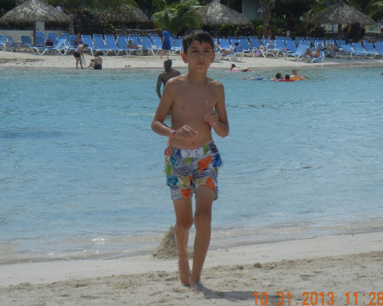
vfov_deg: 12.6
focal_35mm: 122
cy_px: 139
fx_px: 1383
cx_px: 148
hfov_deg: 15.8
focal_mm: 16
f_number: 4.4
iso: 160
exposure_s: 1/1049
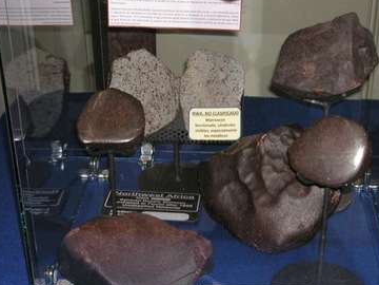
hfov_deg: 29.8
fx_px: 712
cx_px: 222
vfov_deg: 22.6
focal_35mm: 65
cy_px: 138
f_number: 3.6
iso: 160
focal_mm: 8.6
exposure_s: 1/60
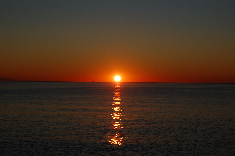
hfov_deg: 24.6
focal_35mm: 82
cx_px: 118
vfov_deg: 16.5
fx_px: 538
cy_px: 78
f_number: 11
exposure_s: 1/500
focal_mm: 55
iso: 200
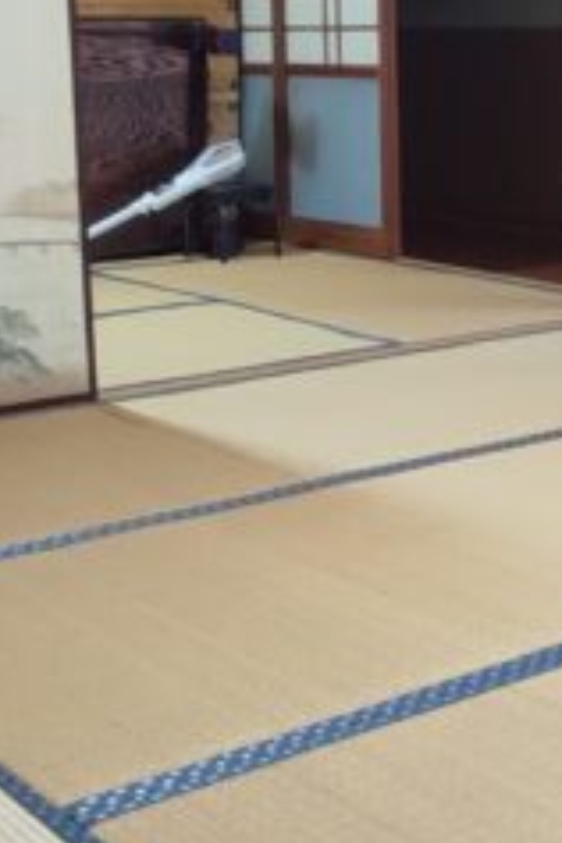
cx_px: 615
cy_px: 308
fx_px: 1686
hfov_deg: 18.2
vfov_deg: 28.0
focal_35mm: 72
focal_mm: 1.65
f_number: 2.2
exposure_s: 1/33
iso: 258
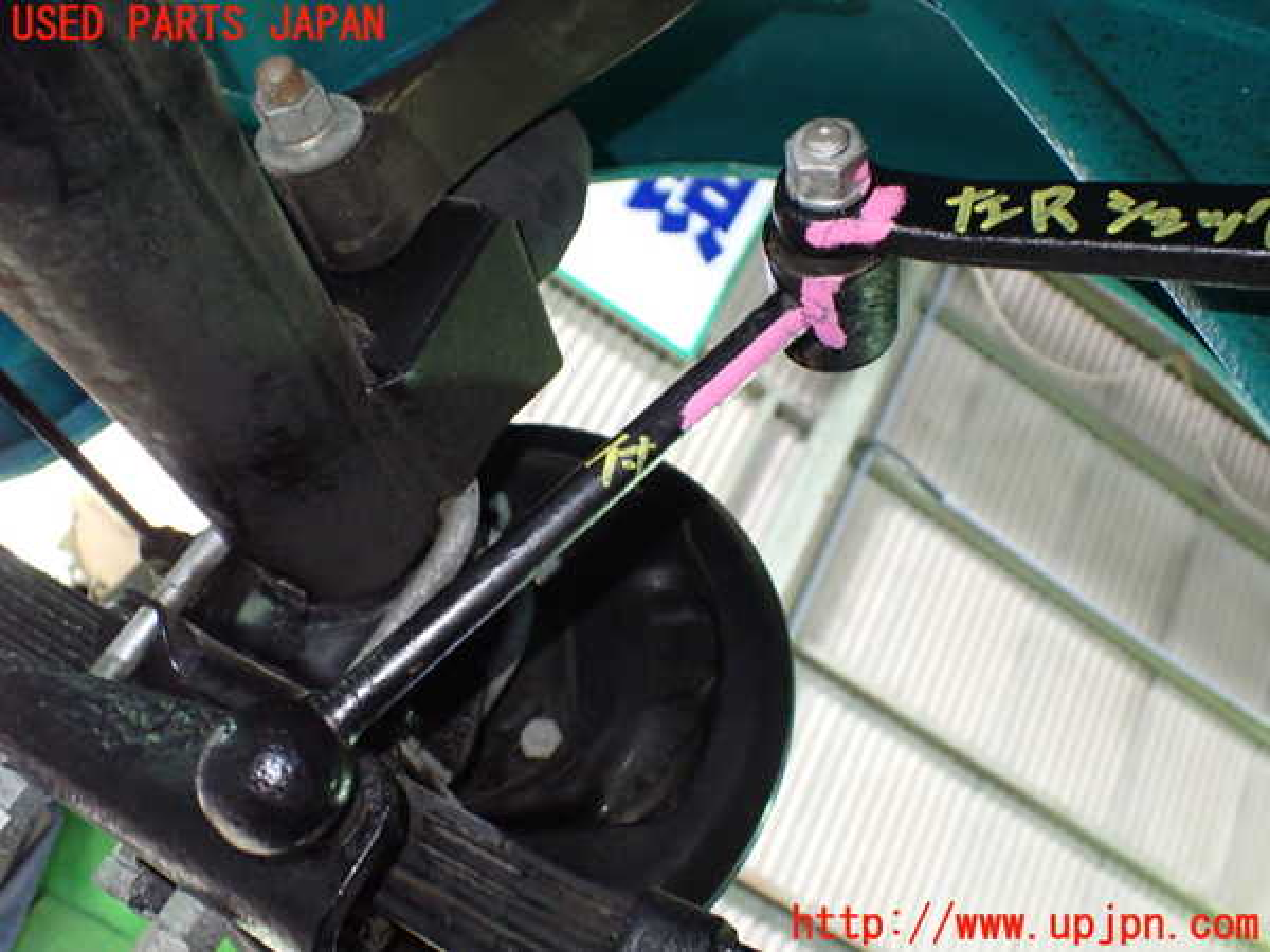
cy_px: 476
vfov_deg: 46.8
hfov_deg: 60.0
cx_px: 635
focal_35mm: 30
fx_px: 1101
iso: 800
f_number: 2.3
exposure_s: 1/50
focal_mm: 5.4
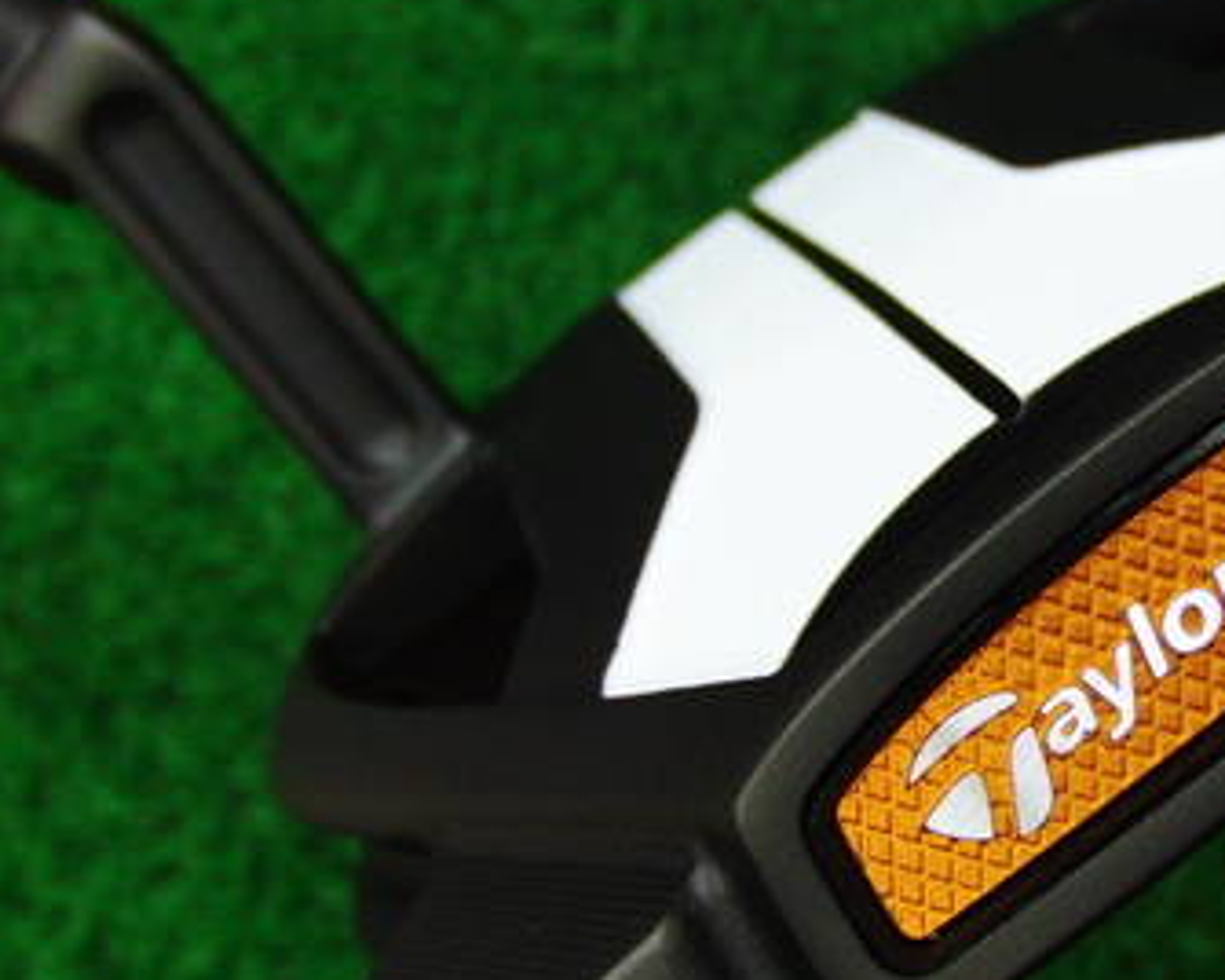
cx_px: 1163
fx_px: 2502
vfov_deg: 22.2
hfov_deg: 26.4
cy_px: 501
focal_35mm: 69
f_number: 3.6
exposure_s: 1/60
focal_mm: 6.42
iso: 400
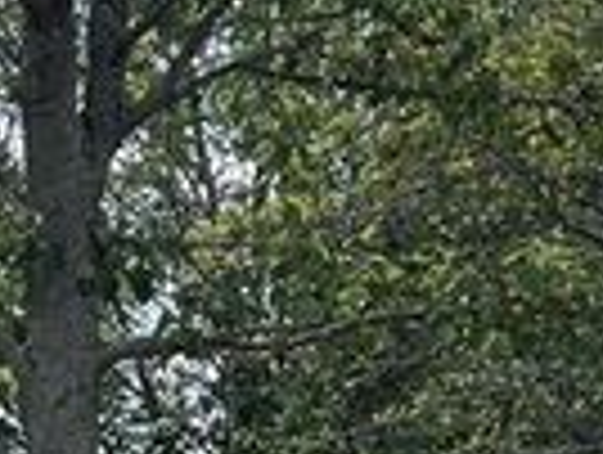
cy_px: 694
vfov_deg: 12.3
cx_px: -36
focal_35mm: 115
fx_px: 2007
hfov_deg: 16.6
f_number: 1.5
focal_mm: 5.7
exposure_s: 1/1575
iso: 50
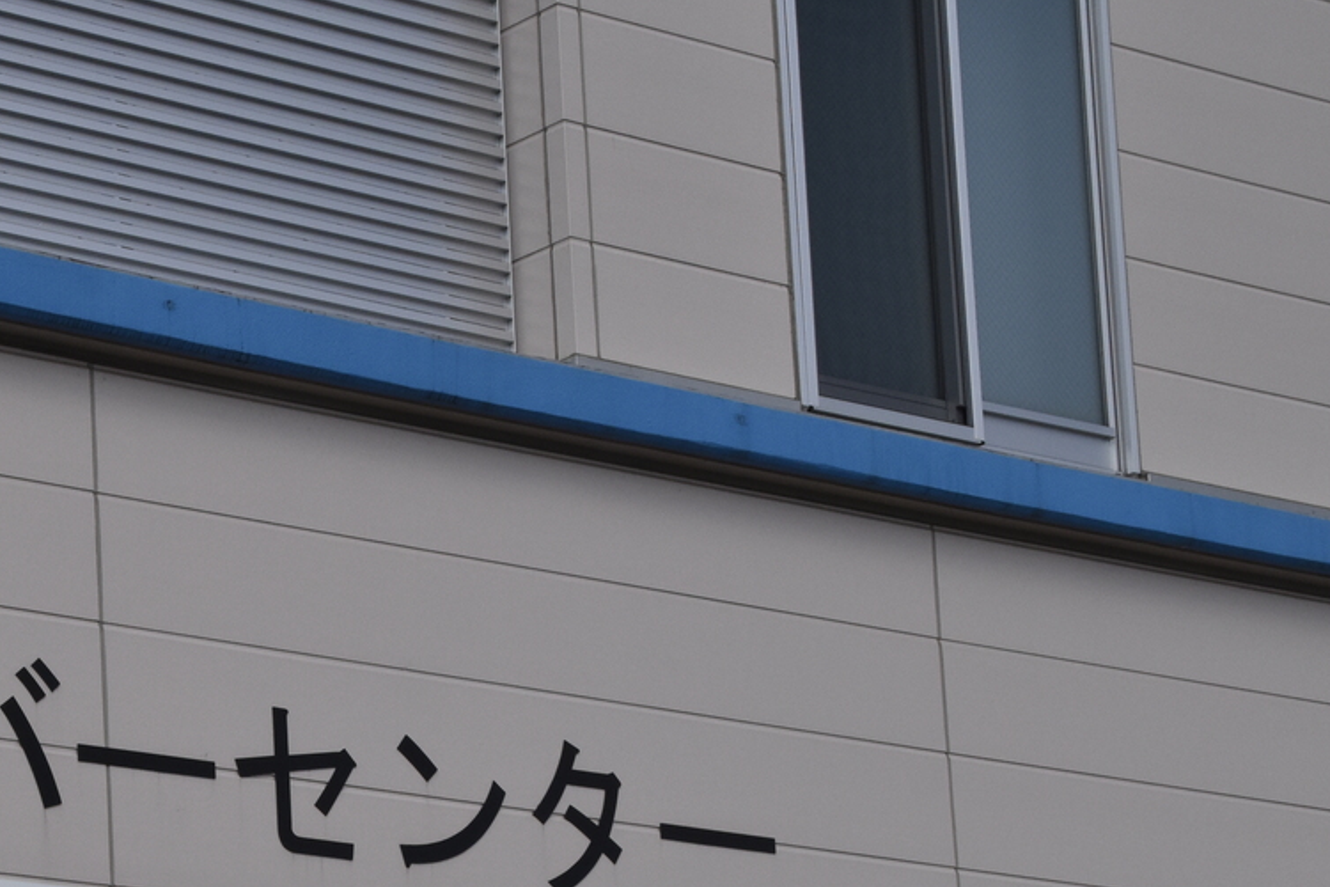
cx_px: 87
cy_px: 791
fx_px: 4655
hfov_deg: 16.0
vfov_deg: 10.8
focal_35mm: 126
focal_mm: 42
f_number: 9
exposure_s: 1/2500
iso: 1000
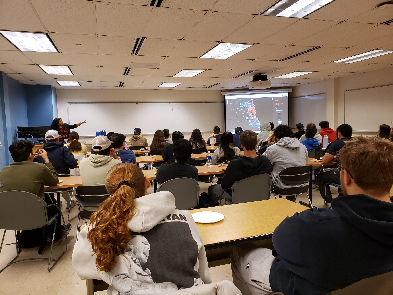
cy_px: 148
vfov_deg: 53.1
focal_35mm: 26
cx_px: 196
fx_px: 295
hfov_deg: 67.3
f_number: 2.4
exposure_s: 1/60
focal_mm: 4.3
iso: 250
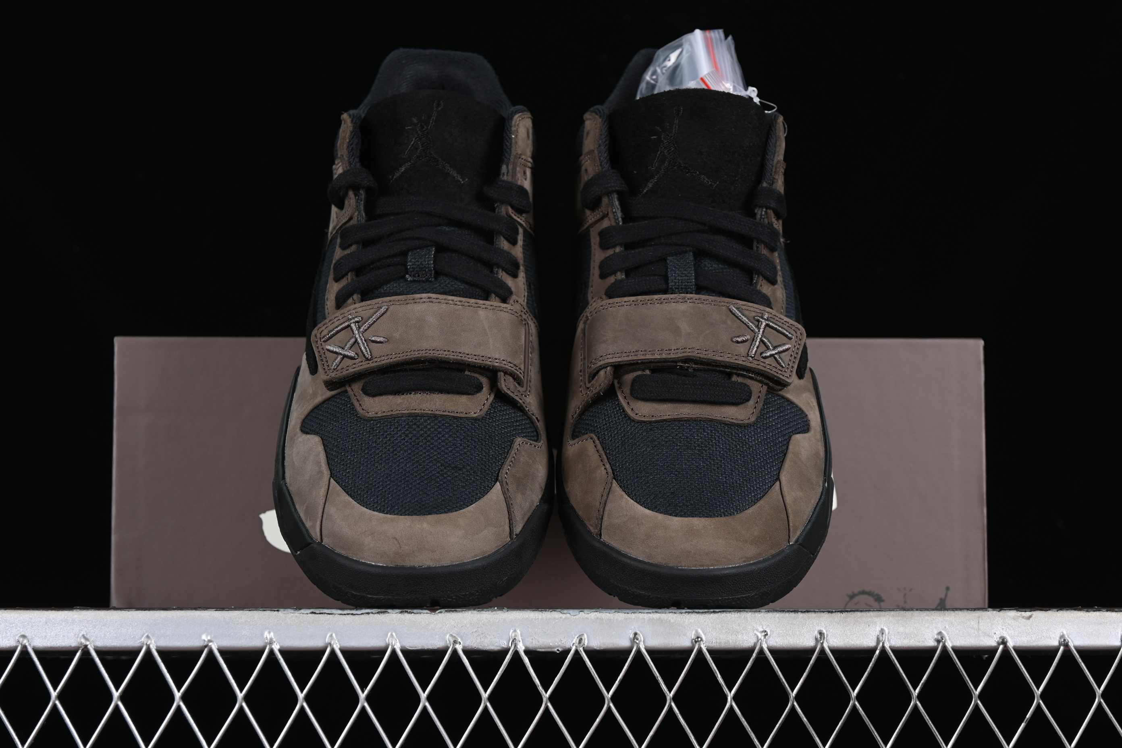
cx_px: 561
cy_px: 374
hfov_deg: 27.0
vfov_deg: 18.2
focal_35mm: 75
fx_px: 2337
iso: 160
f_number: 6.3
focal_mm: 50
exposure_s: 1/60
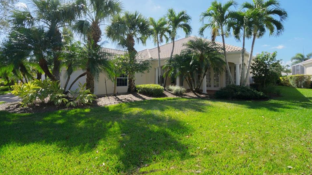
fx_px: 154
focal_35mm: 19
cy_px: 77
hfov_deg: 90.9
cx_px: 151
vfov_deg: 59.4
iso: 100
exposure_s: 1/100
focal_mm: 11
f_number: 13
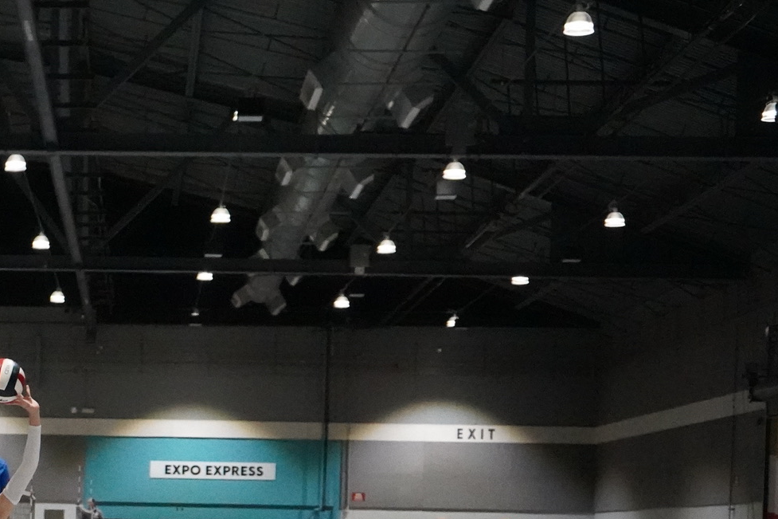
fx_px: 1988
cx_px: -80
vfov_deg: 14.5
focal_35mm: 92
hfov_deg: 21.0
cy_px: 598
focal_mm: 39
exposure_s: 1/1000
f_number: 4
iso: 25600
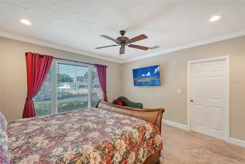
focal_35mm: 15
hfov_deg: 100.4
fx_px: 102
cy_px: 82
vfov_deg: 77.3
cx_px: 122
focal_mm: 10
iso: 800
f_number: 10
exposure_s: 1/200
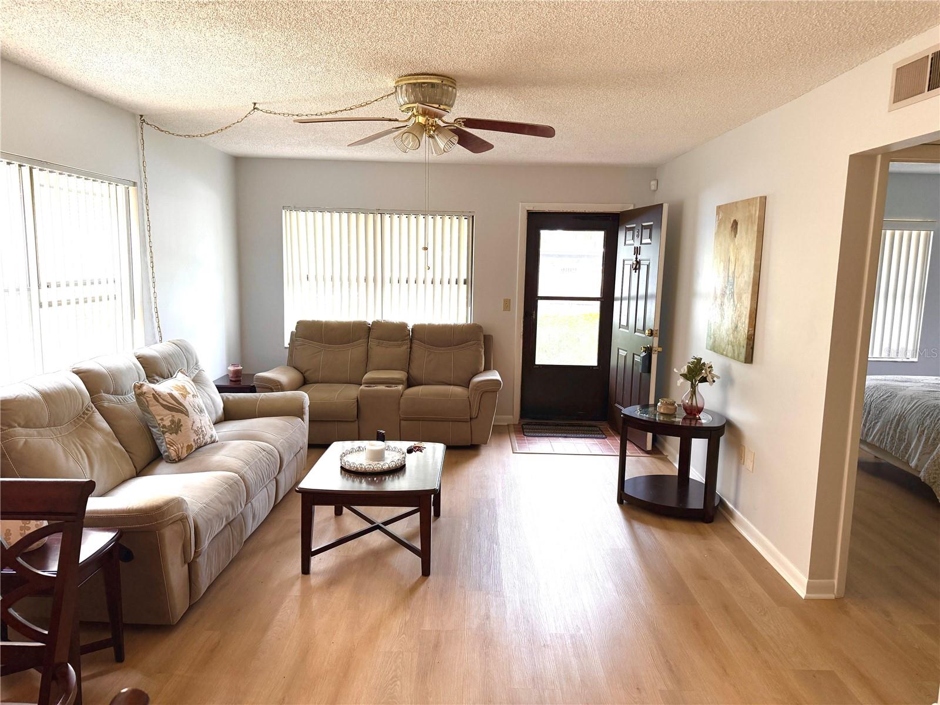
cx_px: 470
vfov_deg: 56.8
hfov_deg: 71.6
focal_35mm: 24
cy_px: 352
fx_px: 652
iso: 200
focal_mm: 6.76
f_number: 1.78
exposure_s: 1/217
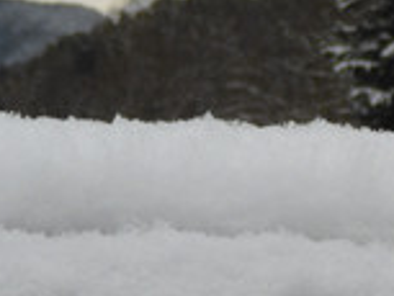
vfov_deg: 8.2
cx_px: -139
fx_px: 2050
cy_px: -58
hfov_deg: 10.7
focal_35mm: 180
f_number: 4.9
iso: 80
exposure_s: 1/160
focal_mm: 9.8
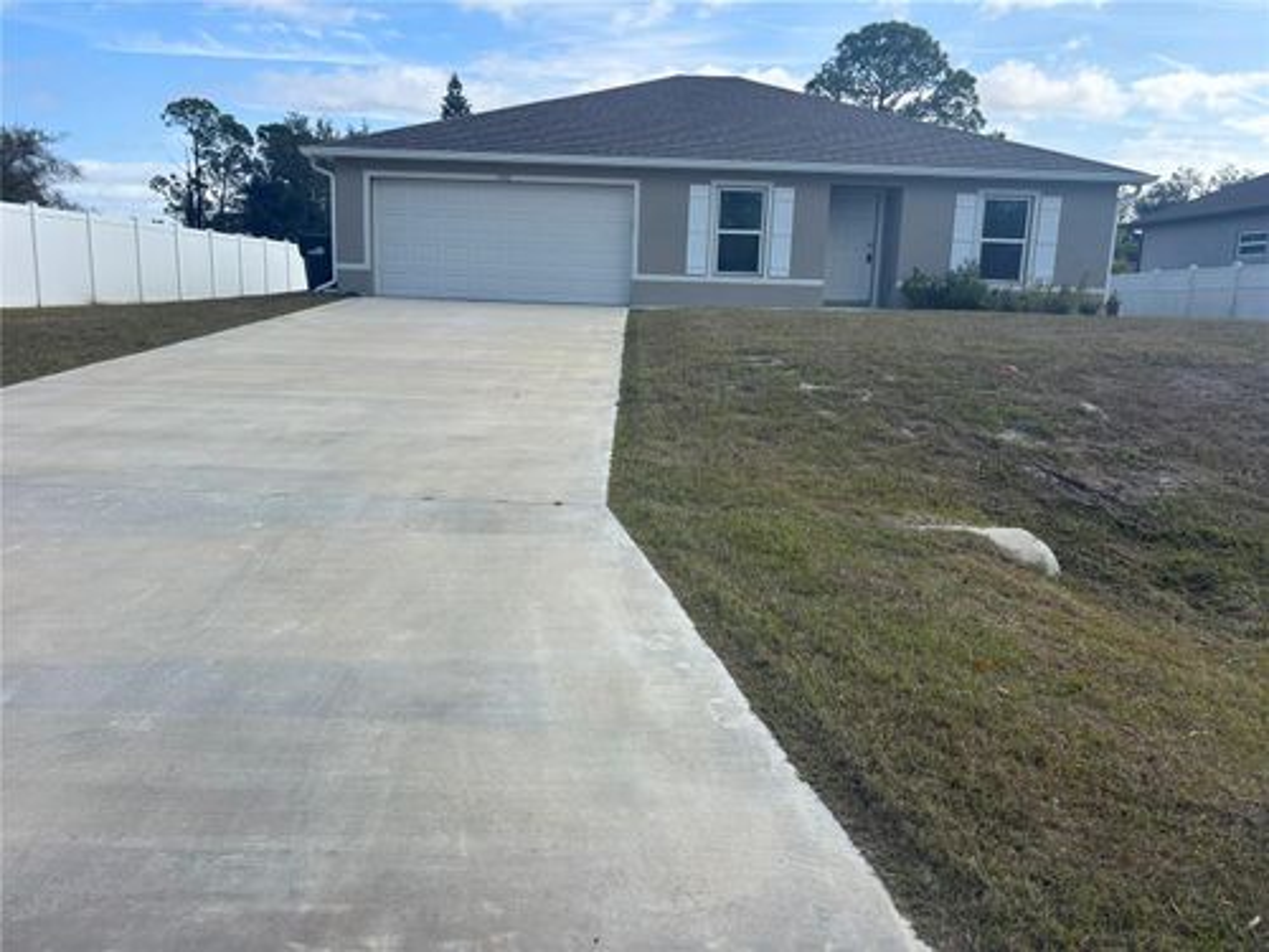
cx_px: 634
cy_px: 476
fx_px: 953
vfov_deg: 53.1
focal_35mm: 26
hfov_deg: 67.3
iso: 50
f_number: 1.6
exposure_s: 1/2857
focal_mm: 5.96
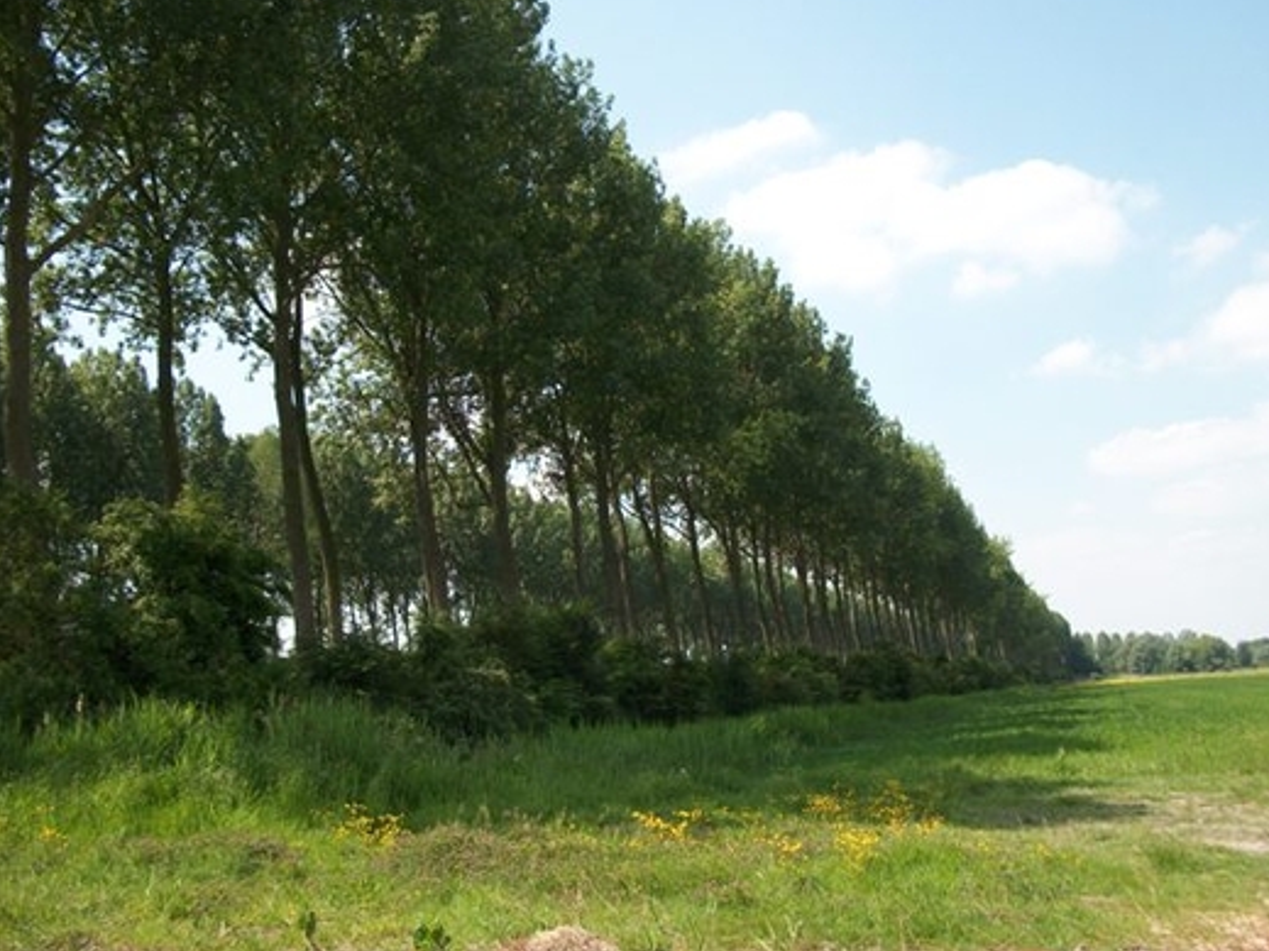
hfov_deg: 50.1
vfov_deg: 38.6
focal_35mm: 37
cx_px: 582
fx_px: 1356
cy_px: 403
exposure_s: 1/800
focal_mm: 5.7
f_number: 2.9
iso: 80
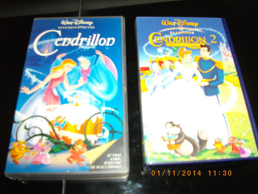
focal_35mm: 32
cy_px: 97
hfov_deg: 56.8
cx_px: 129
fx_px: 239
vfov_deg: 44.2
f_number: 2.9
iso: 200
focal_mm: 5.7
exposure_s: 1/50
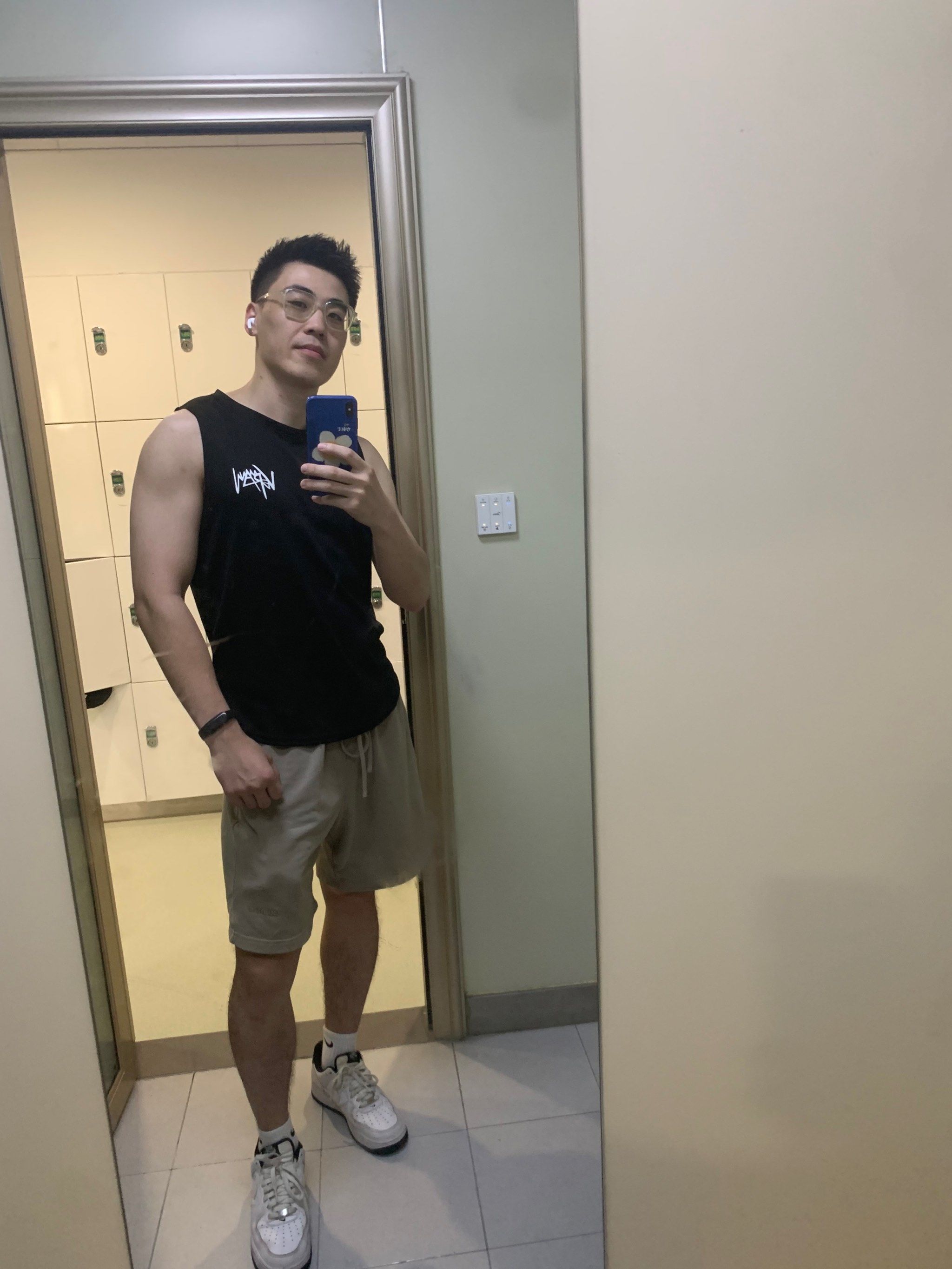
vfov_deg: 67.3
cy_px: 634
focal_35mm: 26
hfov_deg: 53.1
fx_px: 953
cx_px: 476
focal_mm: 4.25
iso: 200
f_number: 1.8
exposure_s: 1/50
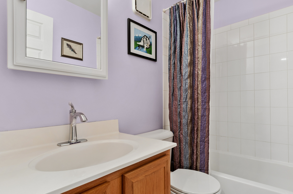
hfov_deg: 90.1
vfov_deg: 67.2
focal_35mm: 18
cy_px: 97
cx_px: 146
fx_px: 146
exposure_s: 1/8
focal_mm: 12
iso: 250
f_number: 8
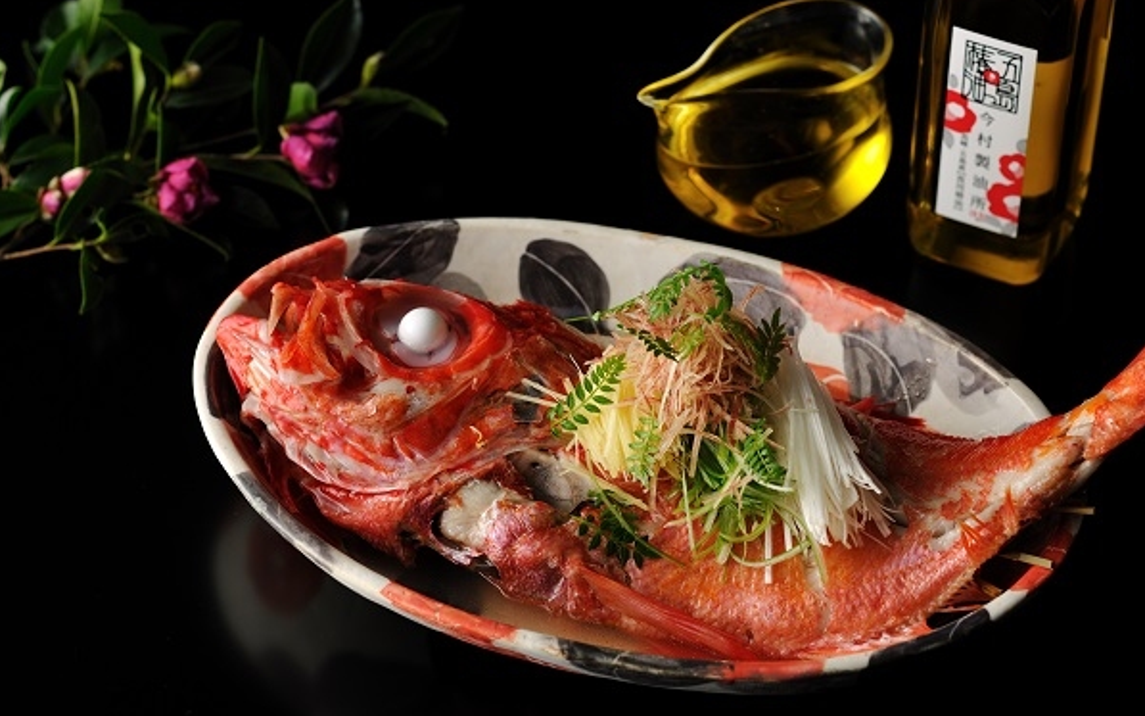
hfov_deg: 23.8
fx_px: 2715
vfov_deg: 15.0
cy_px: 355
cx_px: 573
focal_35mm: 87
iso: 200
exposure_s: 1/160
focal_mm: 85
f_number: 6
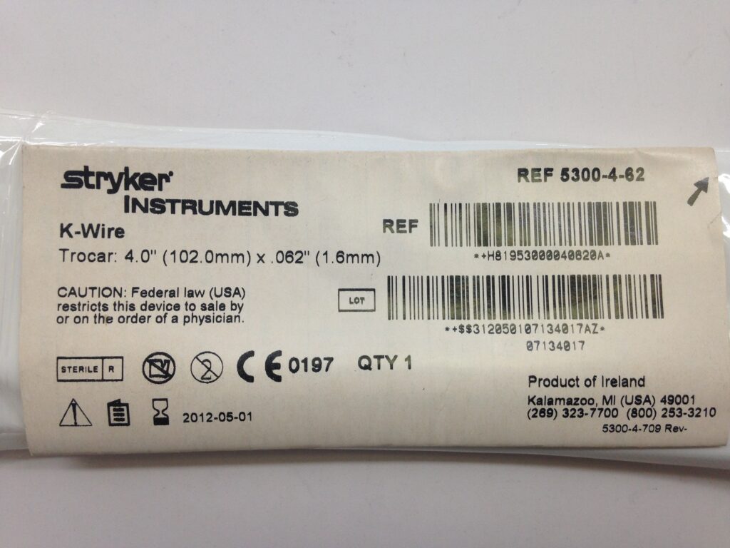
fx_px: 696
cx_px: 365
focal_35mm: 33
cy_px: 274
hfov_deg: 55.4
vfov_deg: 42.9
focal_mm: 4.12
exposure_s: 1/60
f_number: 2.4
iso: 64
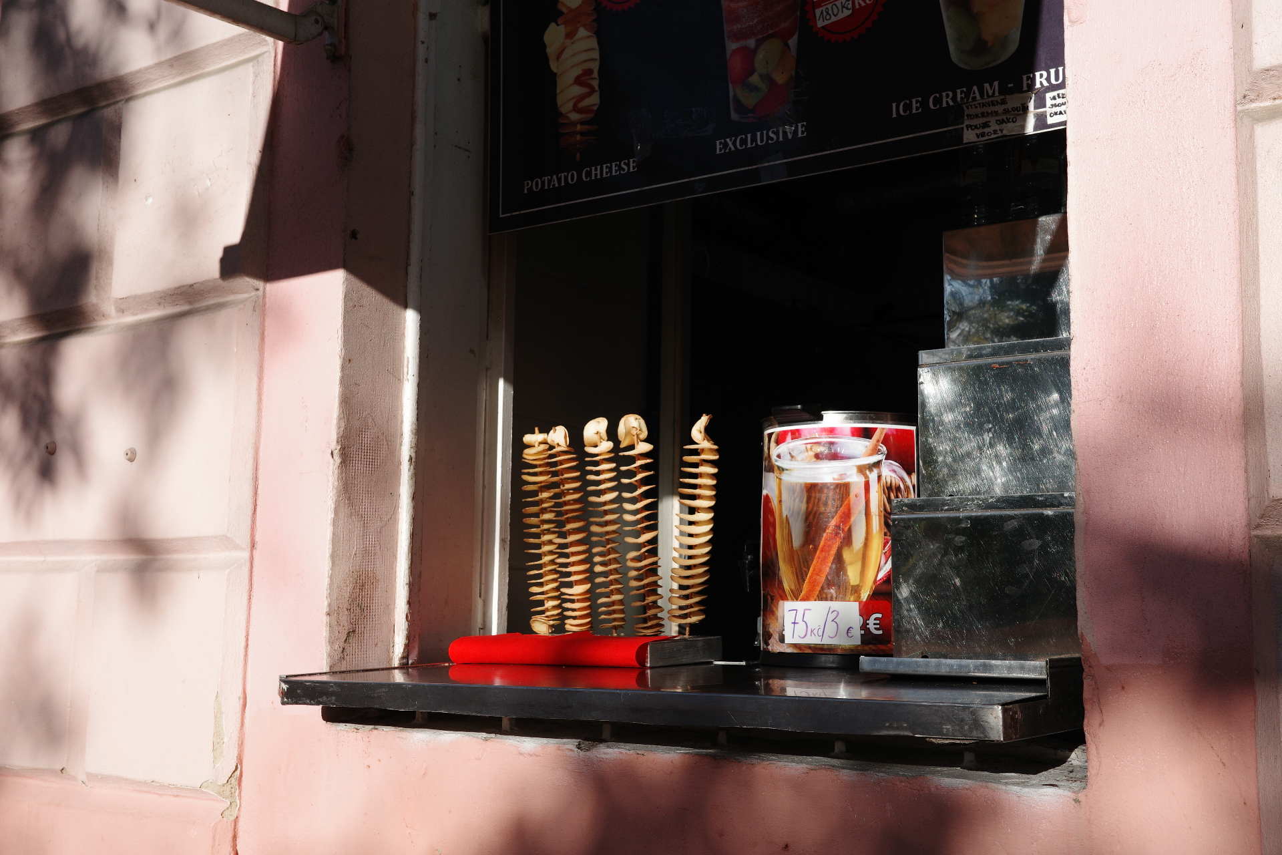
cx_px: 641
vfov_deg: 33.4
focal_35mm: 40
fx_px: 1424
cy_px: 428
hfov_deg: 48.5
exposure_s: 1/640
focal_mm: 26
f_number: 5.6
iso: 200
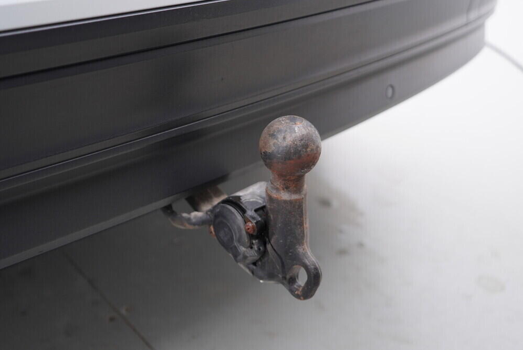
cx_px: 260
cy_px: 171
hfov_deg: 51.9
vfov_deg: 36.0
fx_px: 538
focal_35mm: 37
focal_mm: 24
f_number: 2.8
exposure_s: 1/40
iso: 160
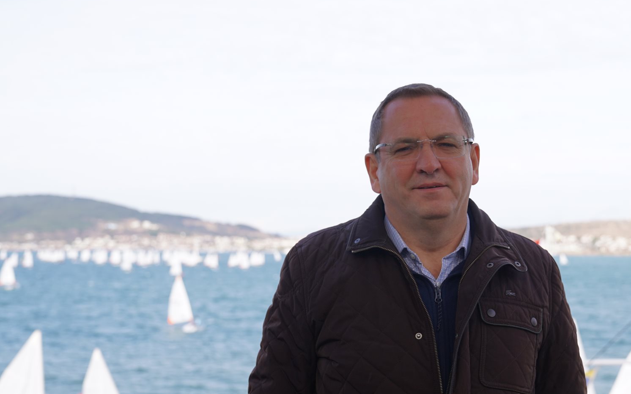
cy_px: 211
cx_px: 387
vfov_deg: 18.6
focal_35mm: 70
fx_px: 1204
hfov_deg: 29.3
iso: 100
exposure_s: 1/320
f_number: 4.5
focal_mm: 41
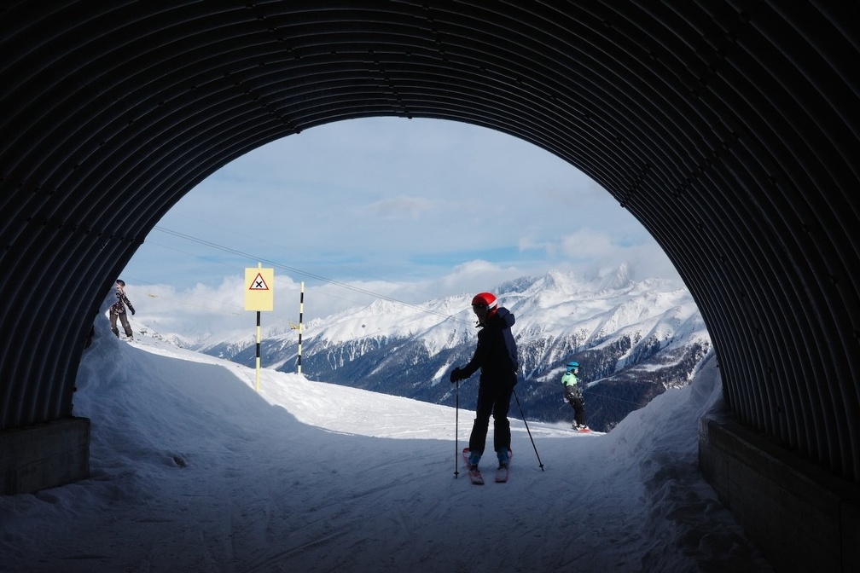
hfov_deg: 48.5
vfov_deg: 33.4
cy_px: 286
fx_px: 955
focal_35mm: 40
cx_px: 430
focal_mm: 26
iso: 800
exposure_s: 1/3200
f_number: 7.1
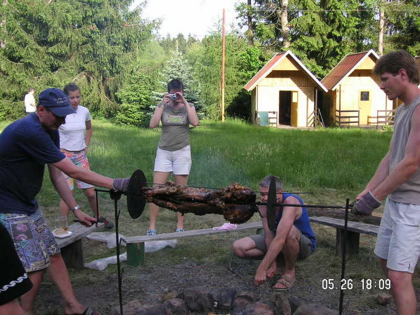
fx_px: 497
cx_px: 210
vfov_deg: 35.1
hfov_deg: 45.8
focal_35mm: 41
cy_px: 158
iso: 50
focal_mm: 6.9
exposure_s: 1/250
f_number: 3
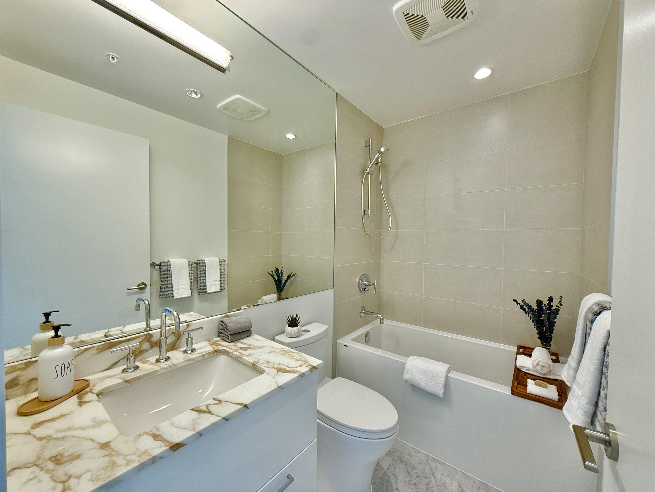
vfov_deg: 85.7
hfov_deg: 102.1
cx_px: 328
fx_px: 265
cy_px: 246
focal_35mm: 14
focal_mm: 2.22
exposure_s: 1/120
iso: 160
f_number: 2.2
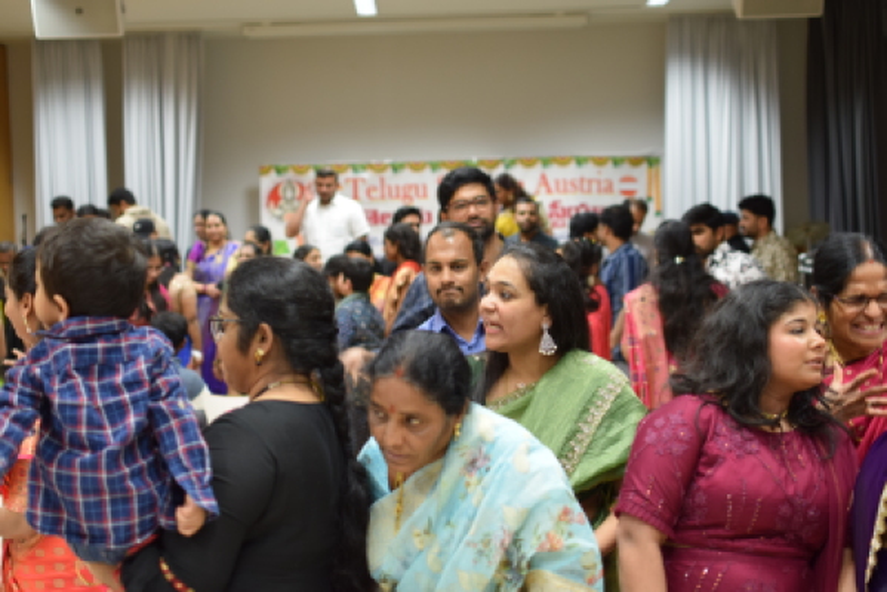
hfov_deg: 37.8
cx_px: 444
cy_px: 296
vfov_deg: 25.8
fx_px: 1294
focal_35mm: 52
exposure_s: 1/60
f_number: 2.8
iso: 800
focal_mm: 35
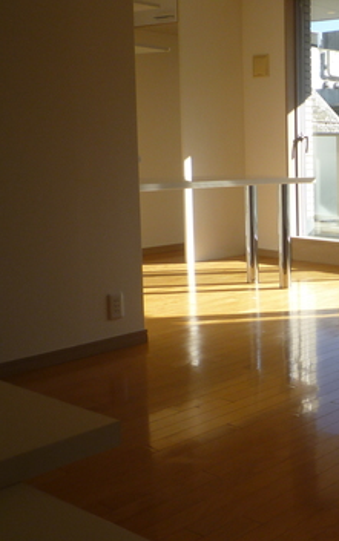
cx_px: 479
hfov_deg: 22.9
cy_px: 241
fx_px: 709
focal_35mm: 48
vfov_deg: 41.8
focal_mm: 4.4
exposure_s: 1/320
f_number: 2.8
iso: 80
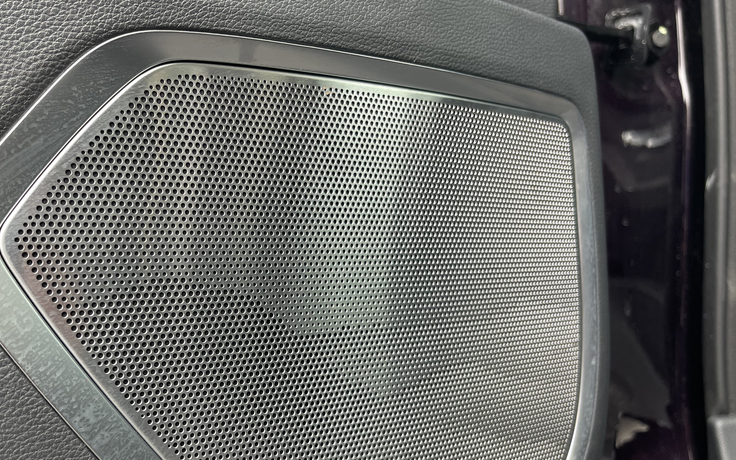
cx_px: 278
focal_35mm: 33
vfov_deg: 37.9
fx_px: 662
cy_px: 303
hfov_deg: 57.5
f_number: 1.6
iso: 125
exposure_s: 1/121
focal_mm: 5.1
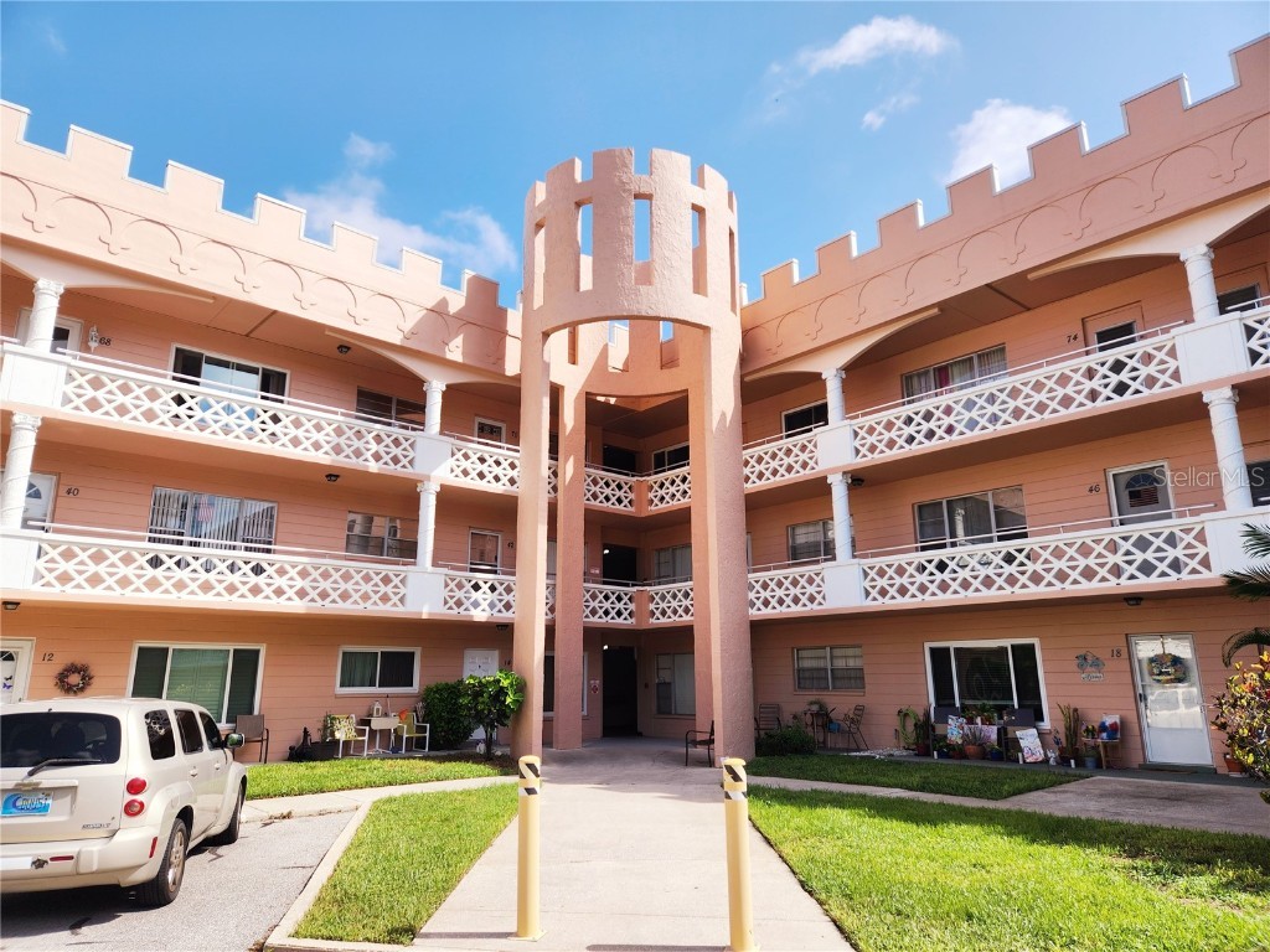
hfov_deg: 73.9
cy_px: 476
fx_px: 844
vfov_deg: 58.9
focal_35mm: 23
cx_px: 635
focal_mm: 5.4
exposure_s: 1/1250
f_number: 1.8
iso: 20
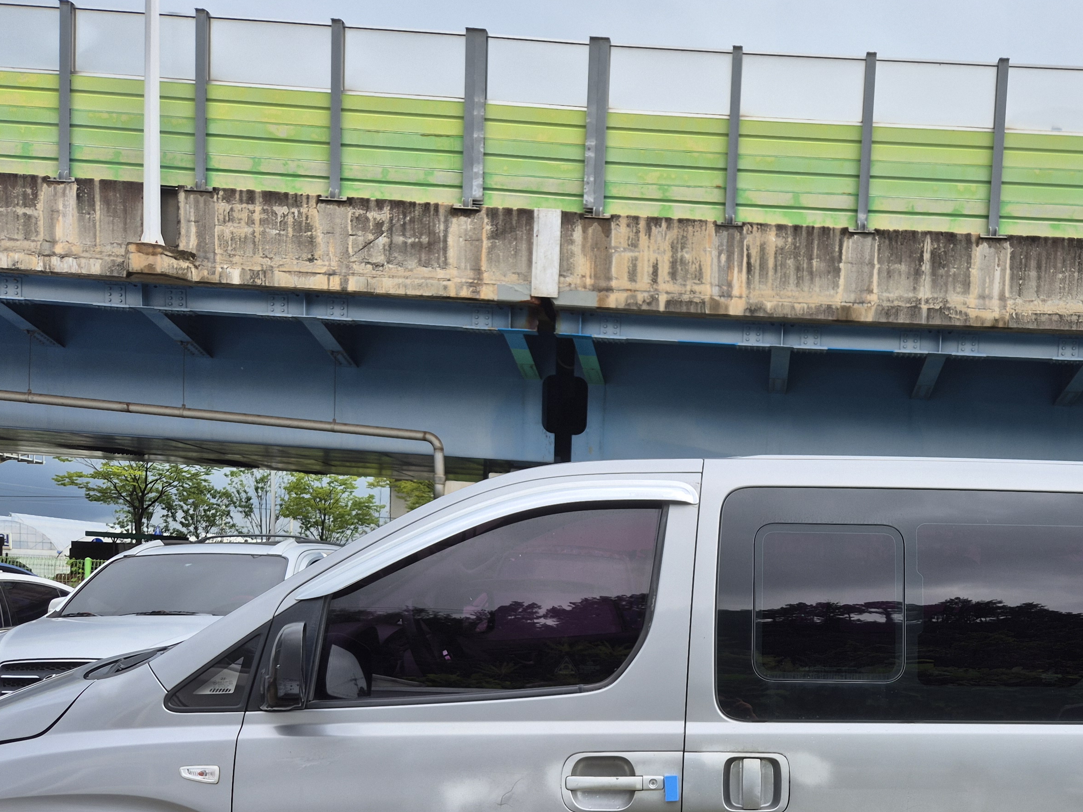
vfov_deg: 35.6
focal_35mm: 39
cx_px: 768
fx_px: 1220
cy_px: 653
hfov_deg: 46.7
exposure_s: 1/431
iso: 25
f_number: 1.8
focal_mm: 5.4
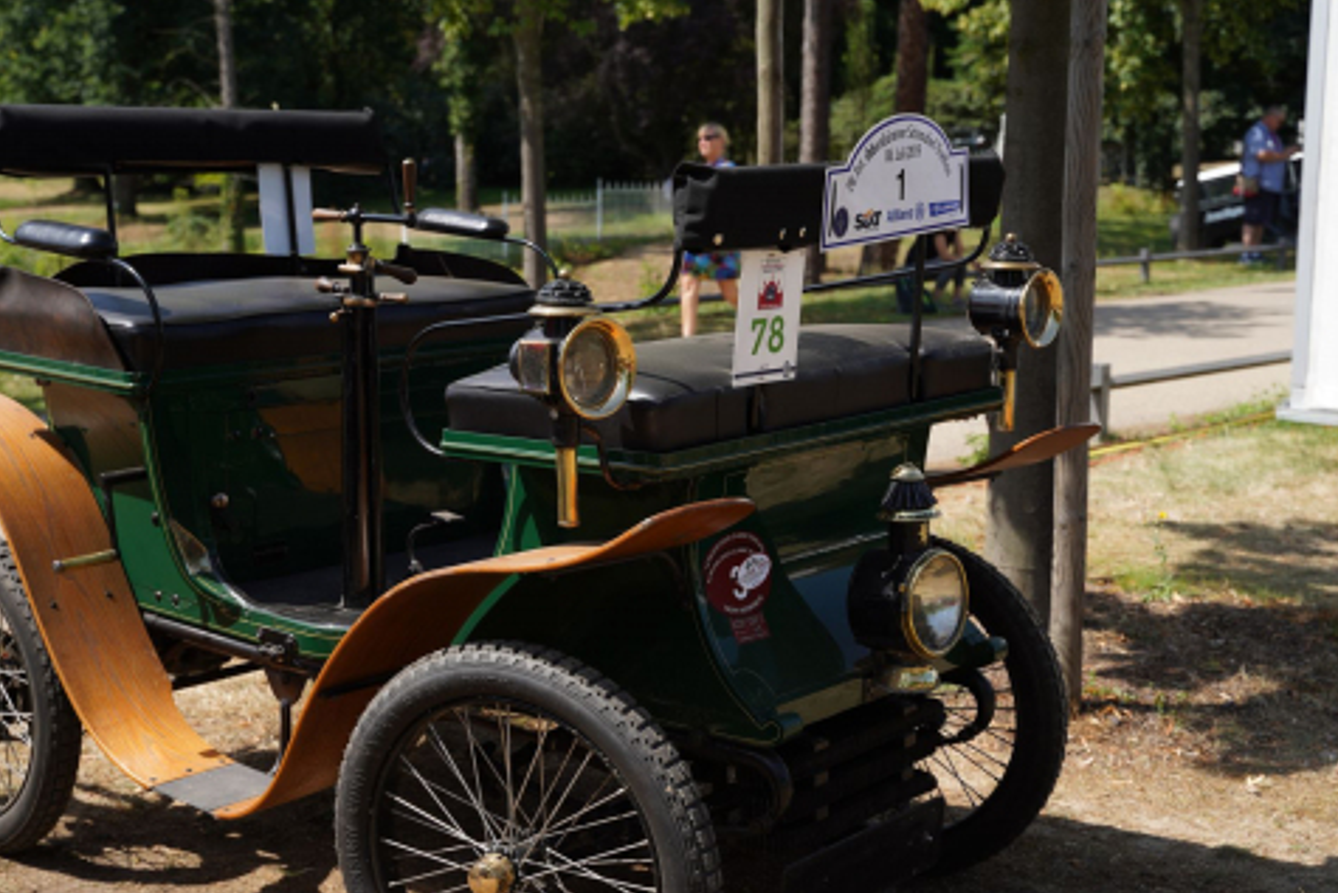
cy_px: 524
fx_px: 1970
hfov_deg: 37.4
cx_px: 572
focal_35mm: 53
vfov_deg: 25.5
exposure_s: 1/500
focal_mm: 42
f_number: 4.5
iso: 100
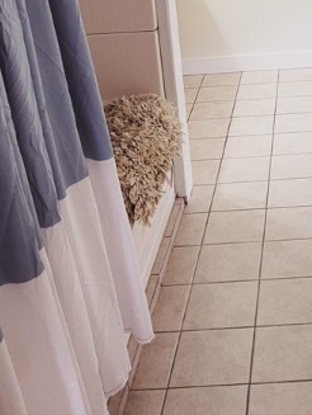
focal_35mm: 61
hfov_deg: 23.4
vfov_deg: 29.1
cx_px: 283
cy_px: -23
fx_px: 732
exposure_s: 1/120
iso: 250
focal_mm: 5.4
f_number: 1.8
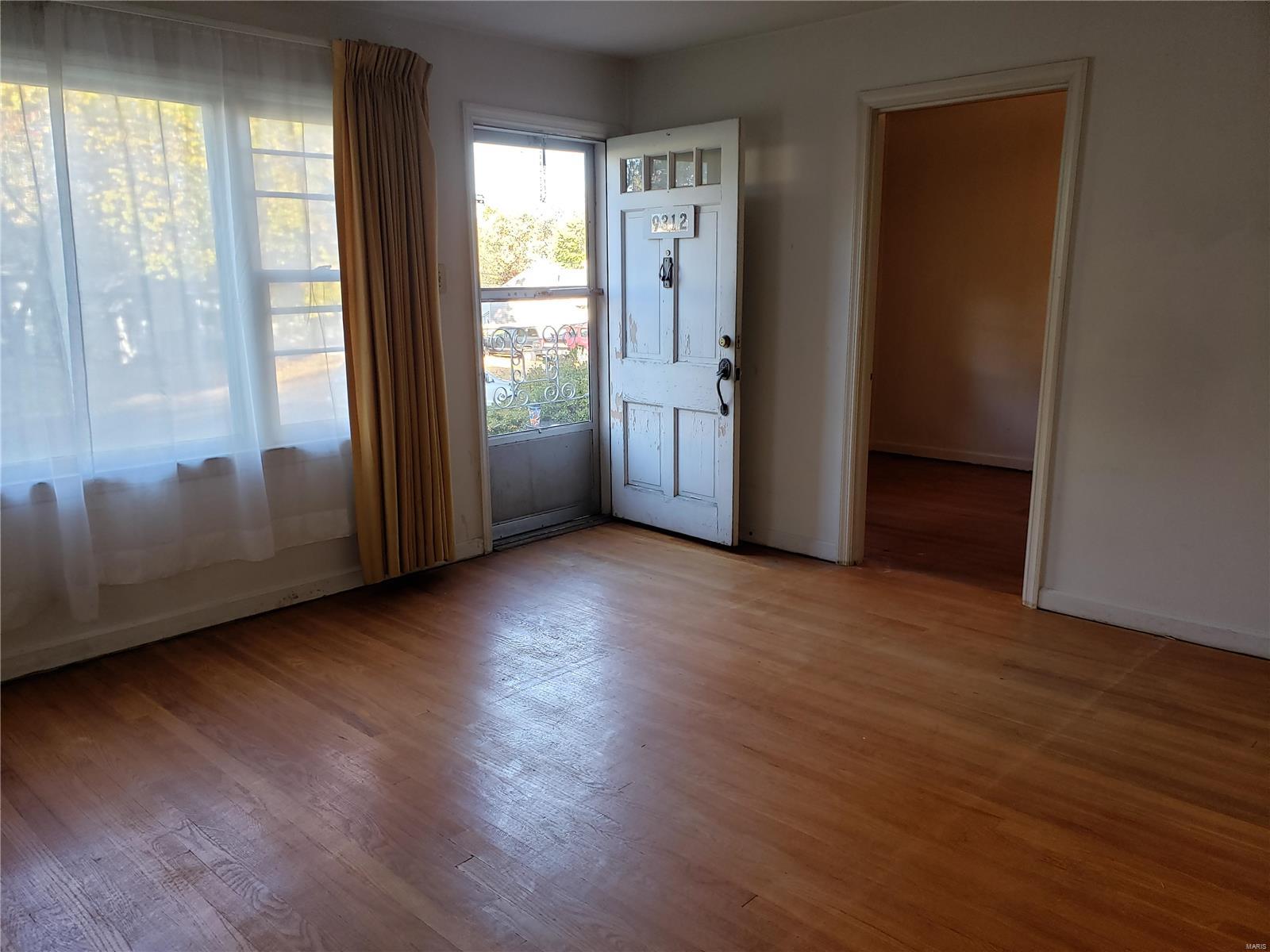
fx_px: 954
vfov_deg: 53.1
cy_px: 476
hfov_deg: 67.3
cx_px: 635
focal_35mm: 26
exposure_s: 1/60
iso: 125
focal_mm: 4.3
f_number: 2.4
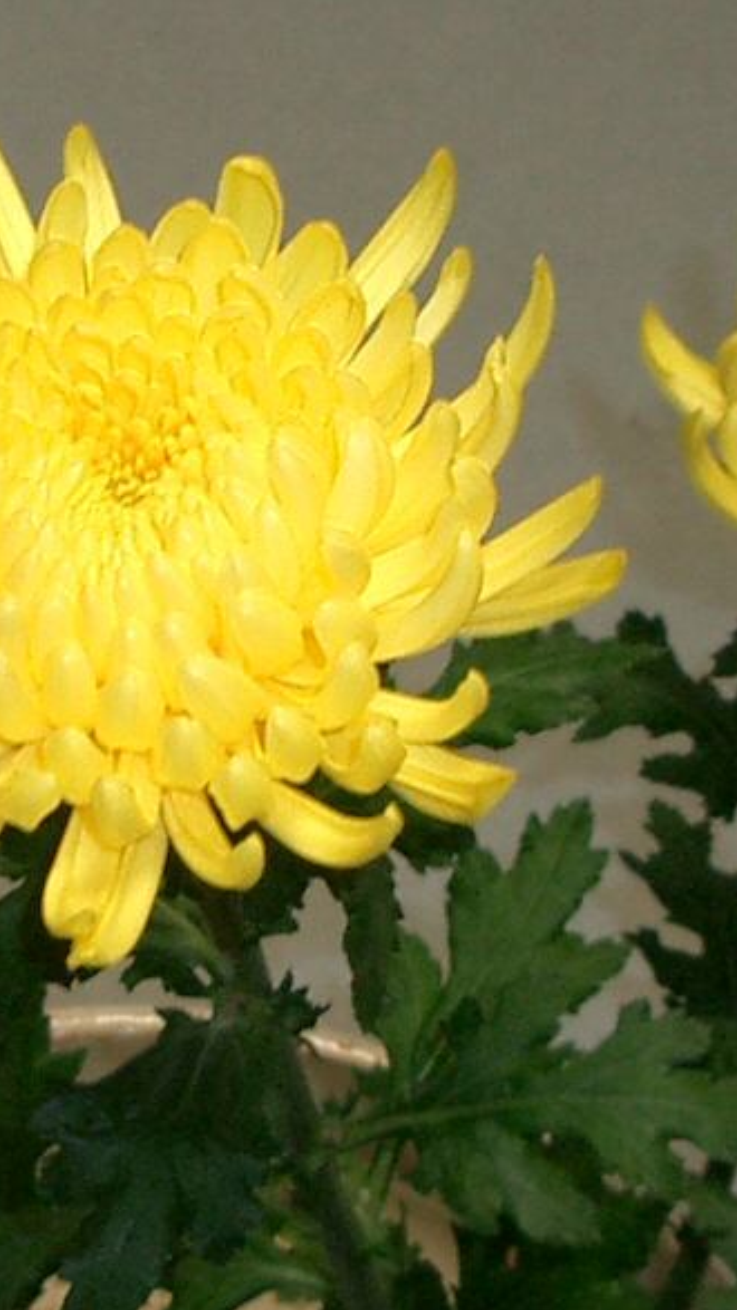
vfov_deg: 39.9
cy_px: 665
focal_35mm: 52
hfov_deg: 23.0
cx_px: 422
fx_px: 1807
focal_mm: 5.8
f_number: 2.6
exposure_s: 1/40
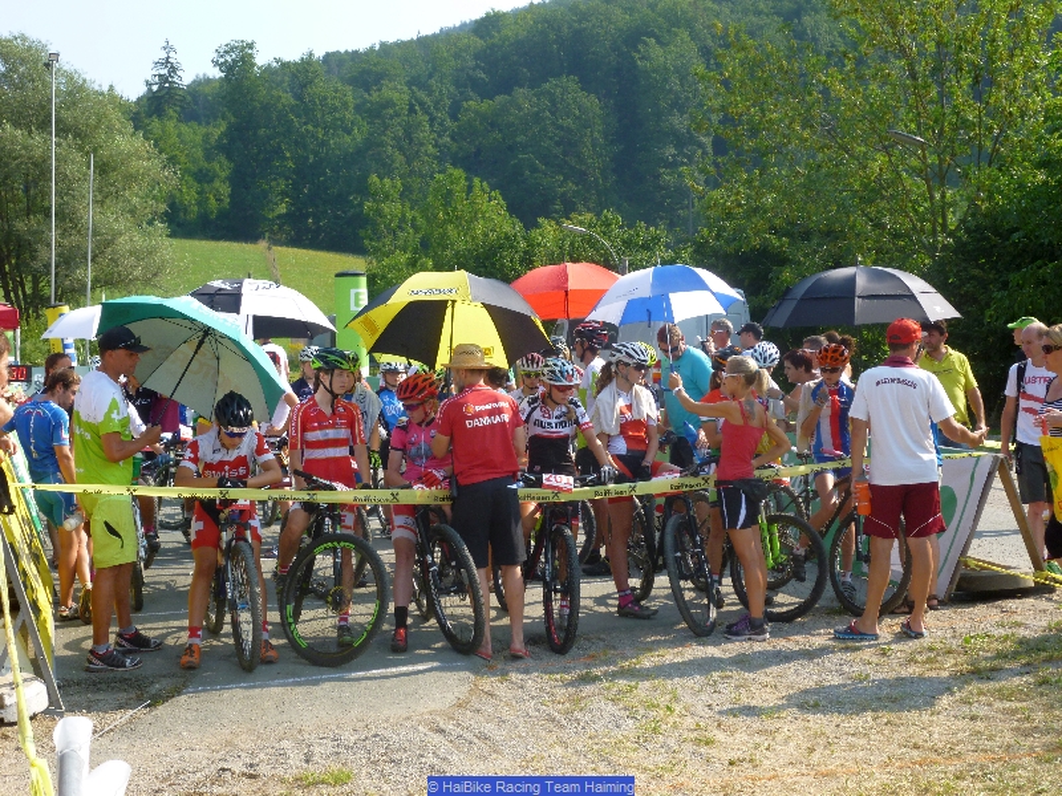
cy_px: 398
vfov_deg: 28.0
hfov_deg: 36.8
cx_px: 531
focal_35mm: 52
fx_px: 1595
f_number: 4.1
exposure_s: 1/250
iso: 100
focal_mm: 9.2
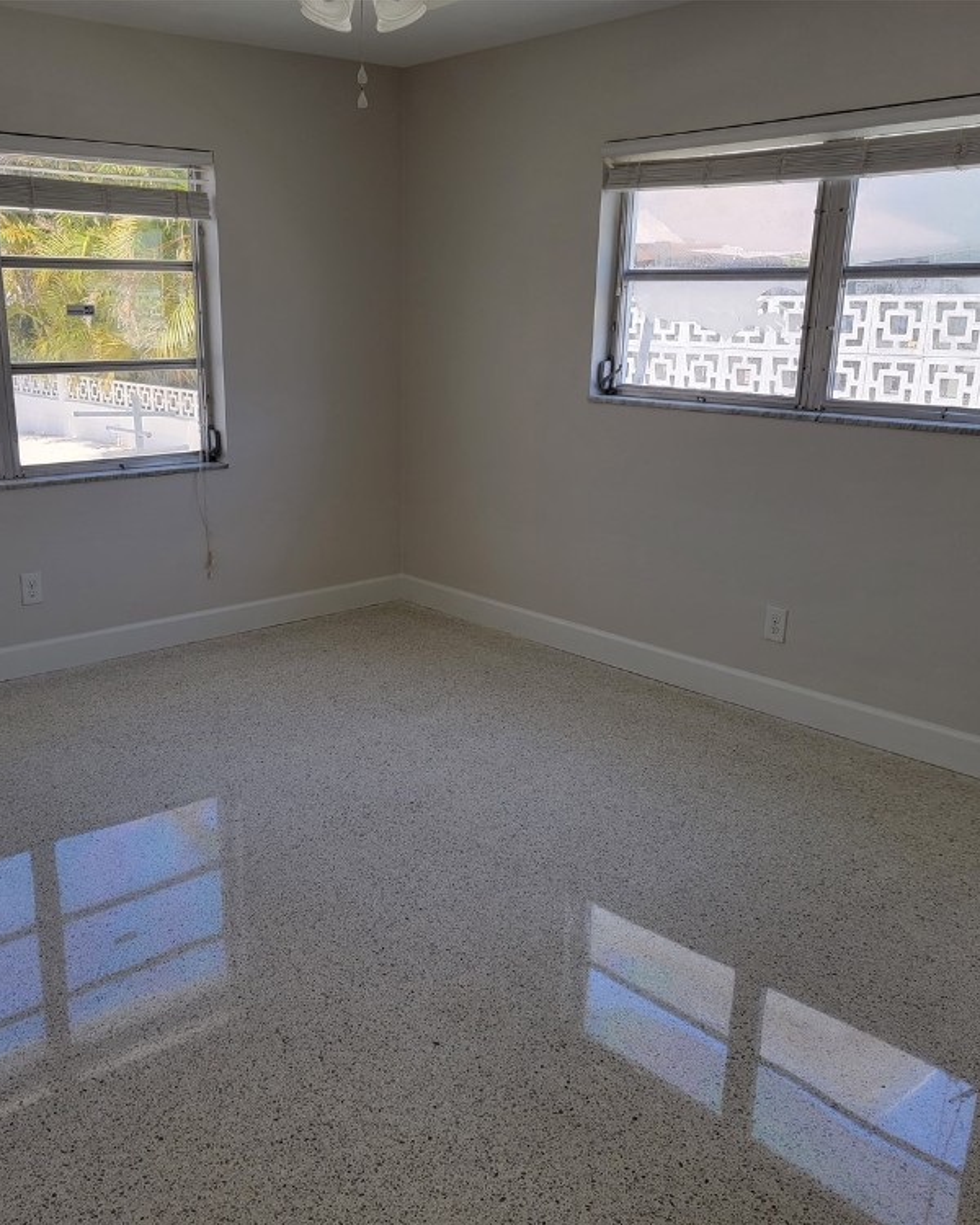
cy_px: 626
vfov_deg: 55.7
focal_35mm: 32
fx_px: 1160
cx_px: 392
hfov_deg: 45.5
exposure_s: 1/120
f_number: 1.8
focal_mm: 6.7
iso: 25
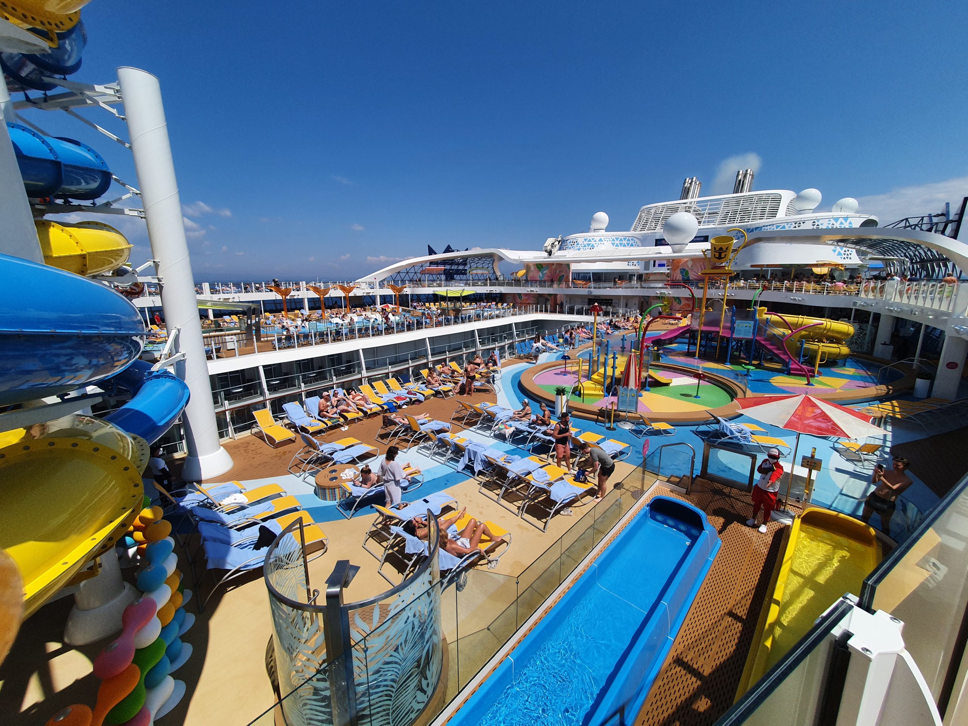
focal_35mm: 13
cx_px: 484
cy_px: 363
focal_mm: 1.8
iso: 50
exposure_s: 1/1892
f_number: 2.2
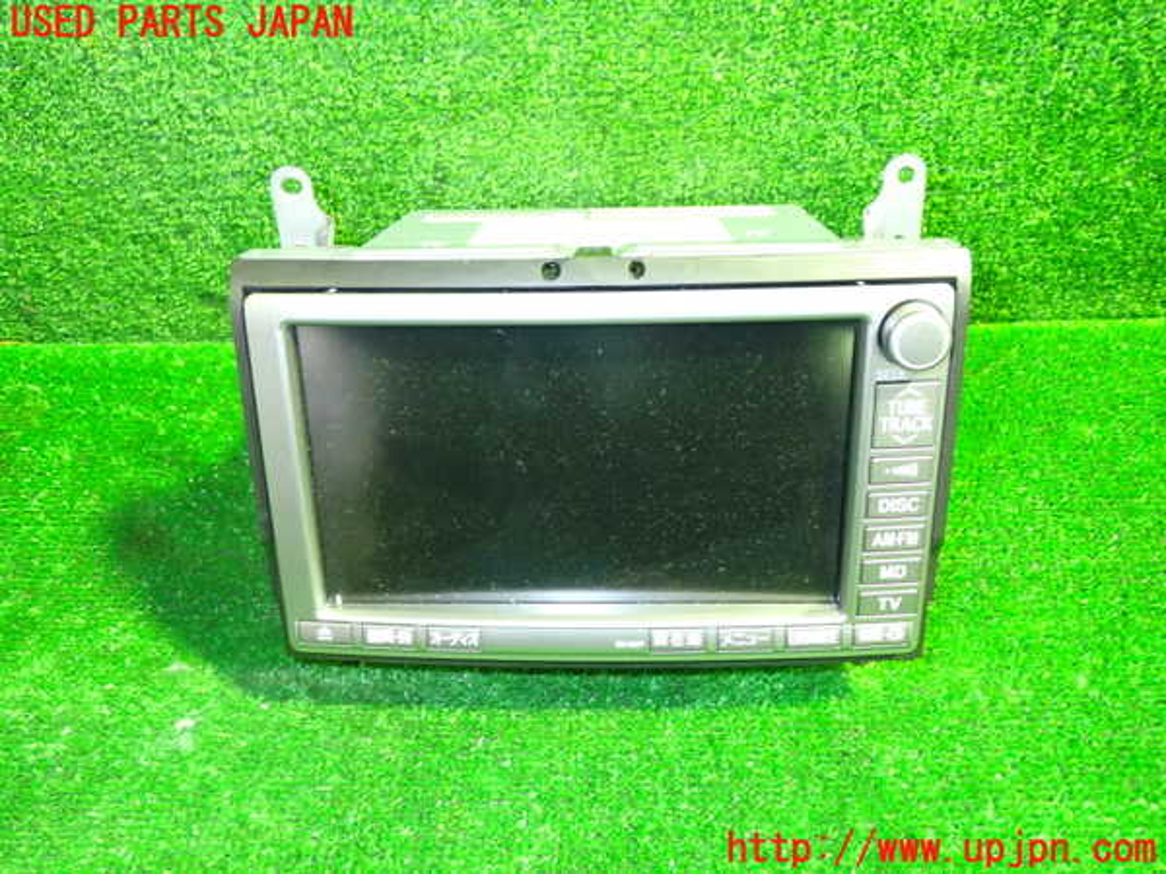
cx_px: 583
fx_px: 1011
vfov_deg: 46.8
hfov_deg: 60.0
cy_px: 437
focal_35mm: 30
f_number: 2.3
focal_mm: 5.4
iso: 800
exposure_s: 1/30
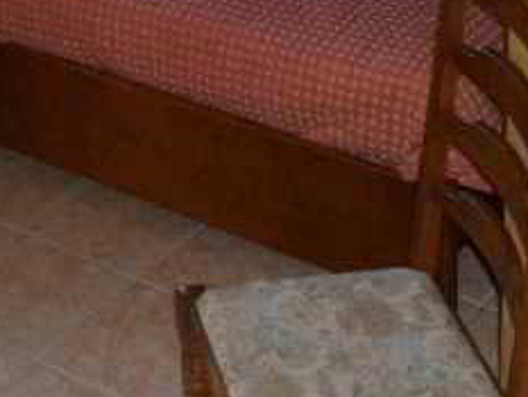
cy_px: -116
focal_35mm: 103
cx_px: 172
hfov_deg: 19.0
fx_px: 1572
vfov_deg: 13.8
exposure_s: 1/45
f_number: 3.5
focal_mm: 5.7
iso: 320
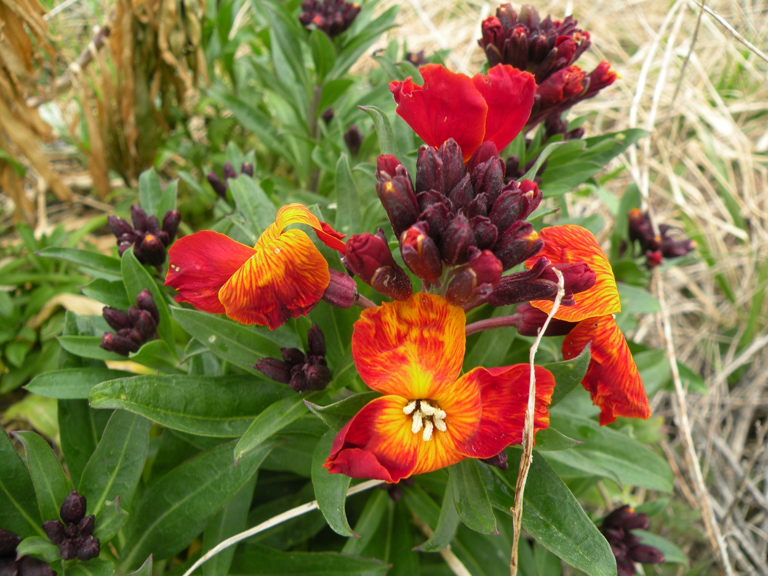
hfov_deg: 65.3
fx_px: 599
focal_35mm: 27
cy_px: 288
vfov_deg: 51.4
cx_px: 384
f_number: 3.5
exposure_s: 1/80.5
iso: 64
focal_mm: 4.7
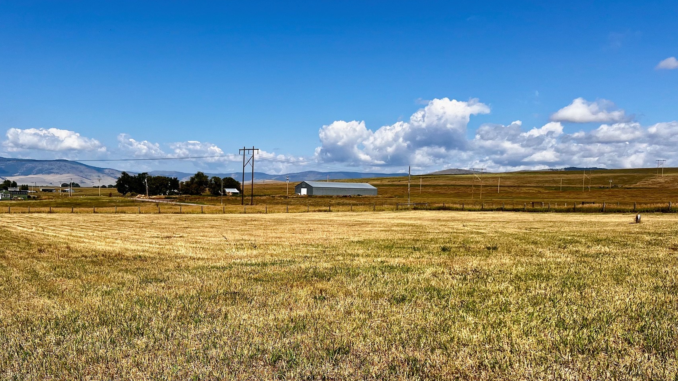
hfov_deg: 57.8
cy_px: 214
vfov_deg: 34.6
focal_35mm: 34
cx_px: 289
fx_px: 611
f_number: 1.5
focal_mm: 5.7
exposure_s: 1/6579
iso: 50
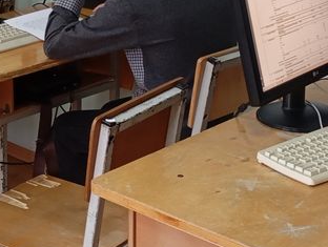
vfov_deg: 15.7
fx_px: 873
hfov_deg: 20.9
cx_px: 42
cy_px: -26
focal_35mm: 92
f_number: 1.8
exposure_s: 1/33.3
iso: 913
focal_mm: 4.27
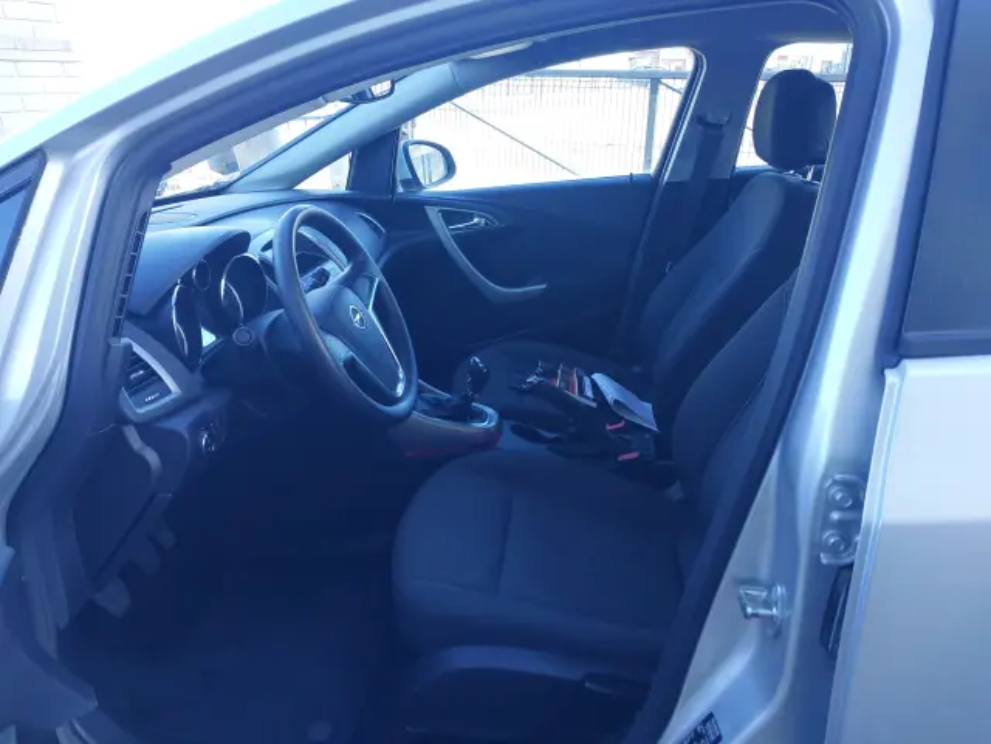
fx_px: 859
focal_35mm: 30
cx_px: 496
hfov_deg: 60.0
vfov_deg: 46.8
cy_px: 372
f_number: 1.8
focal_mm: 4.6
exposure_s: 1/50
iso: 32
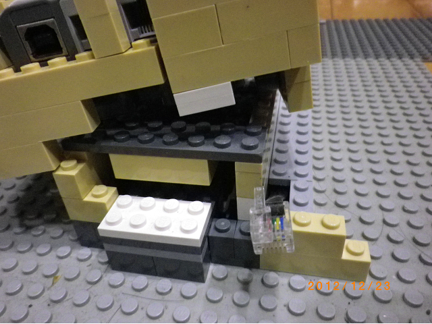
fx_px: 349
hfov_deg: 63.4
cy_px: 162
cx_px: 216
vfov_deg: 49.7
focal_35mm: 28
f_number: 3.2
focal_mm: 5
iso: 800
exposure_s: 1/20
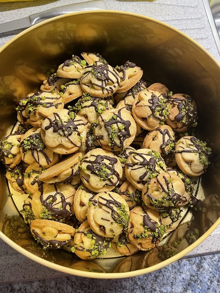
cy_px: 146
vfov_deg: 67.3
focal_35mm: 26
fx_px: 220
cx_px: 110
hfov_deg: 53.0
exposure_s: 1/50
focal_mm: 4.2
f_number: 1.6
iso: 125
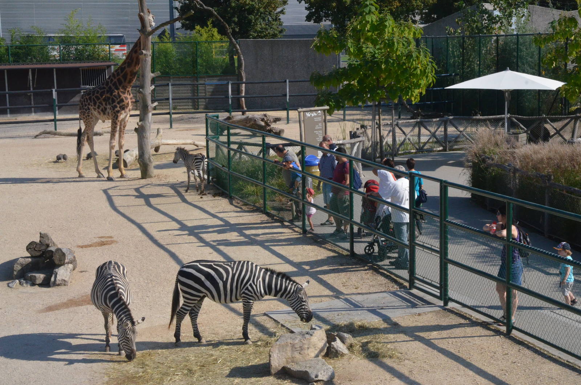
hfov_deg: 24.7
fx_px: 1329
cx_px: 290
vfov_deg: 16.5
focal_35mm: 82
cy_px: 192
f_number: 16
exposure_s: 1/1000
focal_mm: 55
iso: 2500
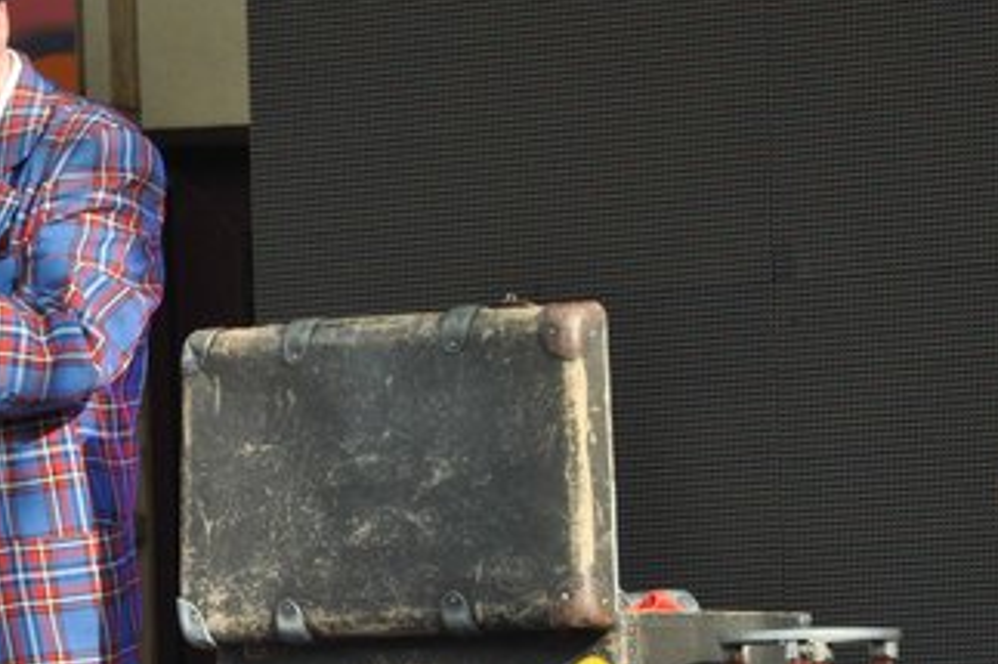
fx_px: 16735
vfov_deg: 2.3
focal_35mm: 604
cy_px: 383
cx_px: 207
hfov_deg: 3.4
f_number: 18
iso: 640
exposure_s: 1/125
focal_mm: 200
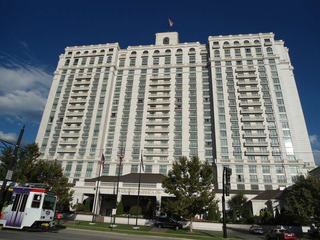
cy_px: 120
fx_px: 240
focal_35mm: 26
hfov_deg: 67.3
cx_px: 160
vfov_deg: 53.1
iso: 80
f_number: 8
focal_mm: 4.7
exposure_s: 1/320
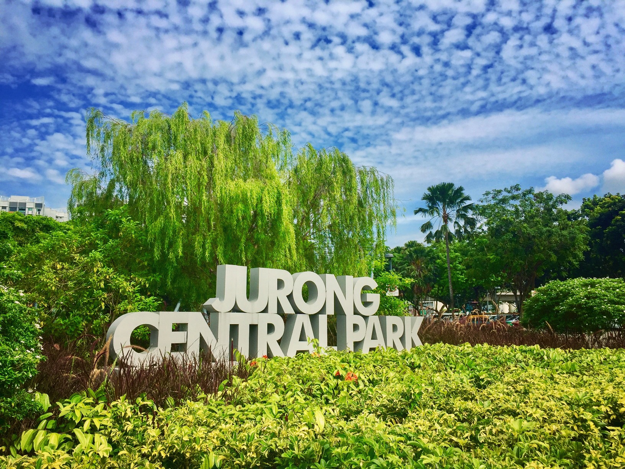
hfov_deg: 61.7
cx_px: 312
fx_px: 523
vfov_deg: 48.2
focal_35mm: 29
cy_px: 234
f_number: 2.2
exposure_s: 1/1980
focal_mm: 4.15
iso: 32
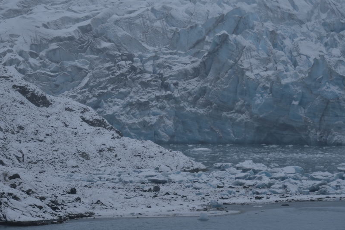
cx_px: 155
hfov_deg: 9.5
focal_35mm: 216
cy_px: 62
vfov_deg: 6.4
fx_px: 2071
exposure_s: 1/320
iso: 100
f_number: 5.6
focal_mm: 135
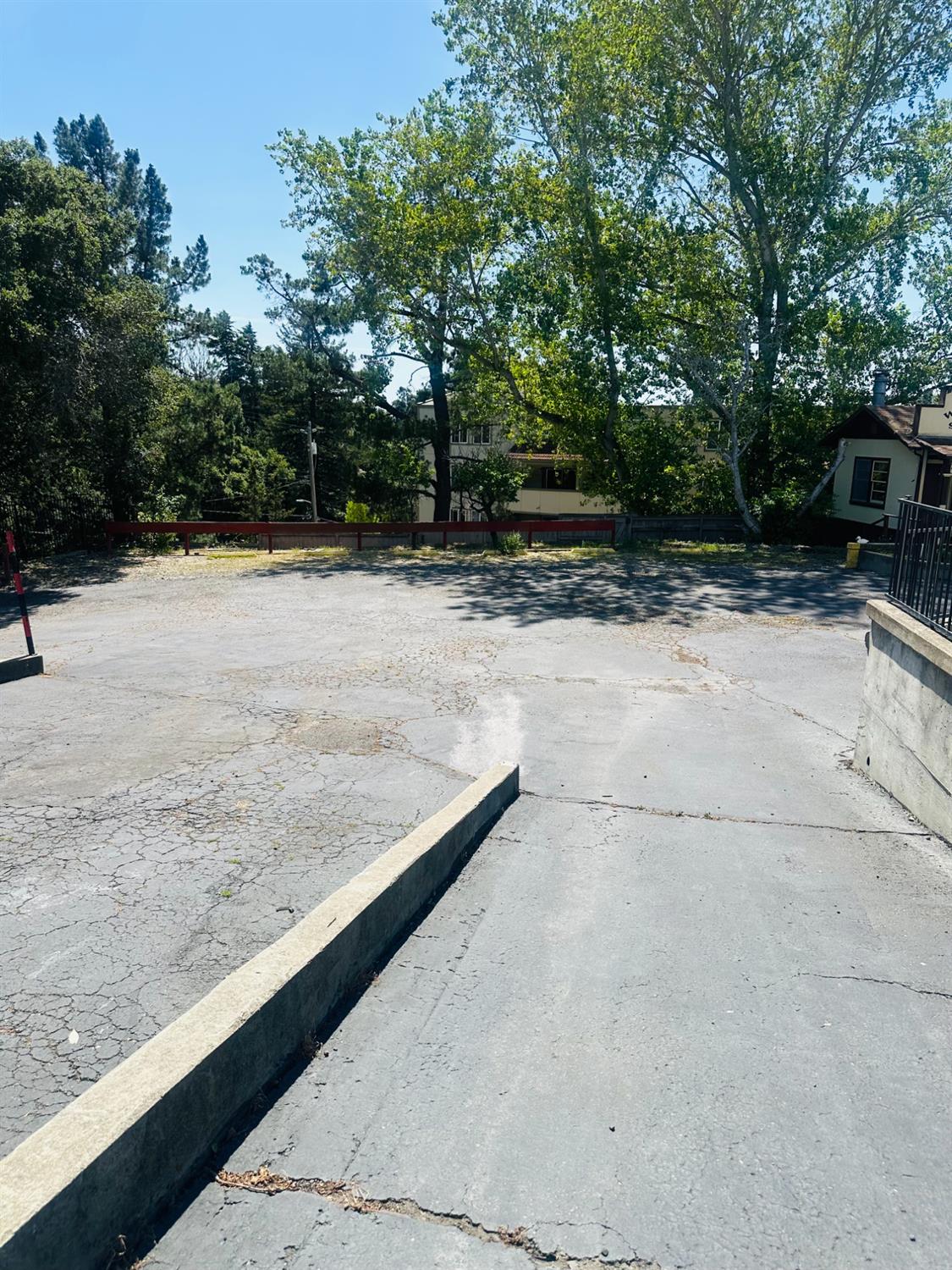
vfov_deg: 71.6
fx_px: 880
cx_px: 476
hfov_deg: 56.8
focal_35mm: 24
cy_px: 635
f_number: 1.78
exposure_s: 1/4184
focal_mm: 6.86
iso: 80
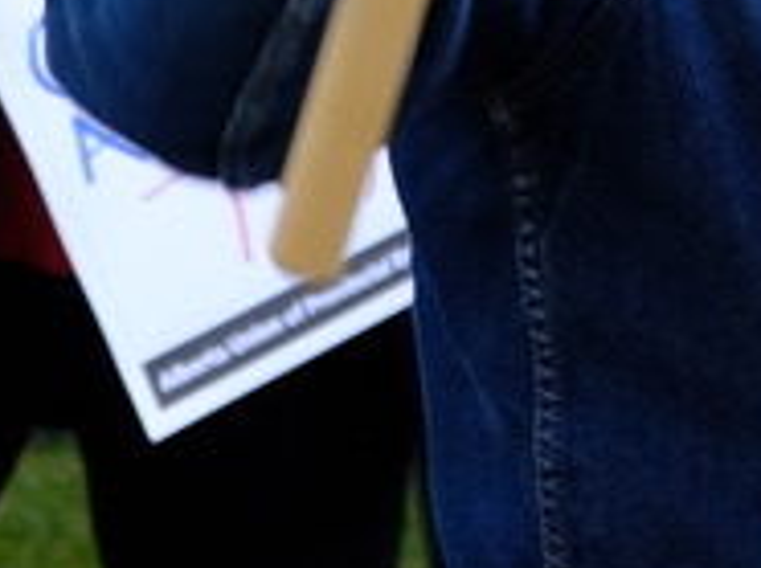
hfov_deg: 5.4
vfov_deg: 4.1
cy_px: -515
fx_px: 7904
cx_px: 1358
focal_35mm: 360
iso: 160
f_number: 4
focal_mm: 42.5
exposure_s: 1/120
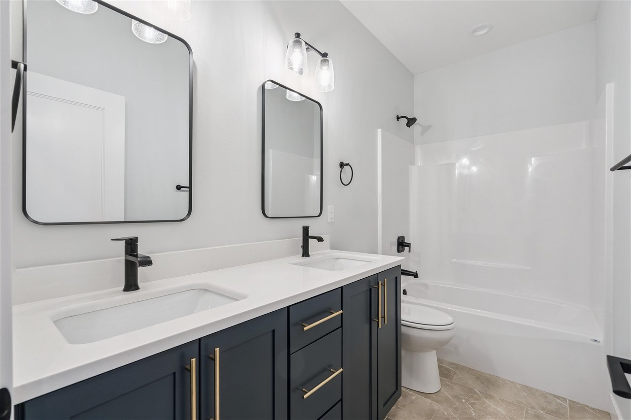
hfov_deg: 96.7
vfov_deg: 73.7
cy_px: 210
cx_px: 316
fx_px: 280
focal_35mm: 16
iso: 400
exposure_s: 1/20
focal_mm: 16
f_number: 9
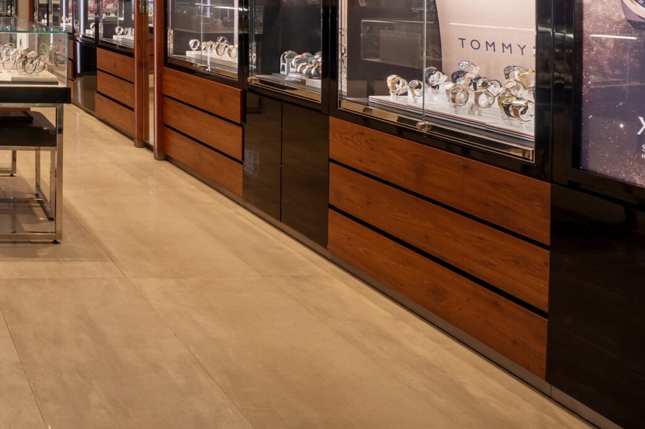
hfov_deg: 39.5
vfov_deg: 34.4
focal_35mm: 35
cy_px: 0
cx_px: -127
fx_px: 627
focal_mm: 14
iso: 100
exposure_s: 1/40
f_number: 10
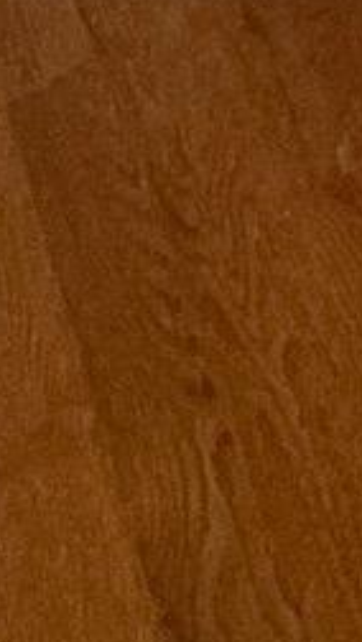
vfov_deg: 11.4
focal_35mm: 93
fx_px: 1585
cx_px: 456
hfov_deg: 12.7
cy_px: -1297
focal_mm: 2.22
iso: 160
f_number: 2.2
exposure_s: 1/60
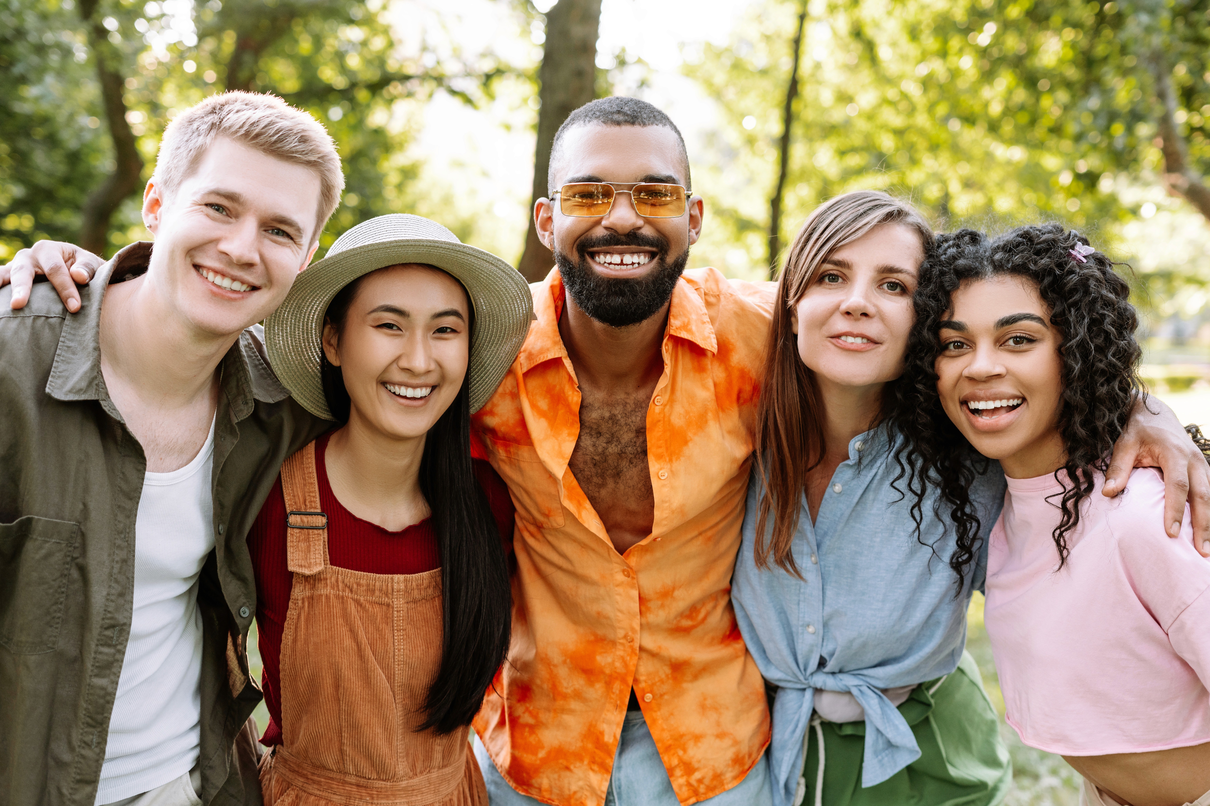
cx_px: 605
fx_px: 1680
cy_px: 403
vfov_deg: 27.0
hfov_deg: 39.6
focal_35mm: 50
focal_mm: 50
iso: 320
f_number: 3.2
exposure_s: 1/250
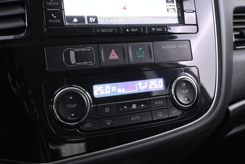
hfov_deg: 43.0
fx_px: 311
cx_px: 122
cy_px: 82
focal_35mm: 46
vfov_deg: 29.4
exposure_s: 1/15
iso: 3200
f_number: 4.8
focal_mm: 30.5
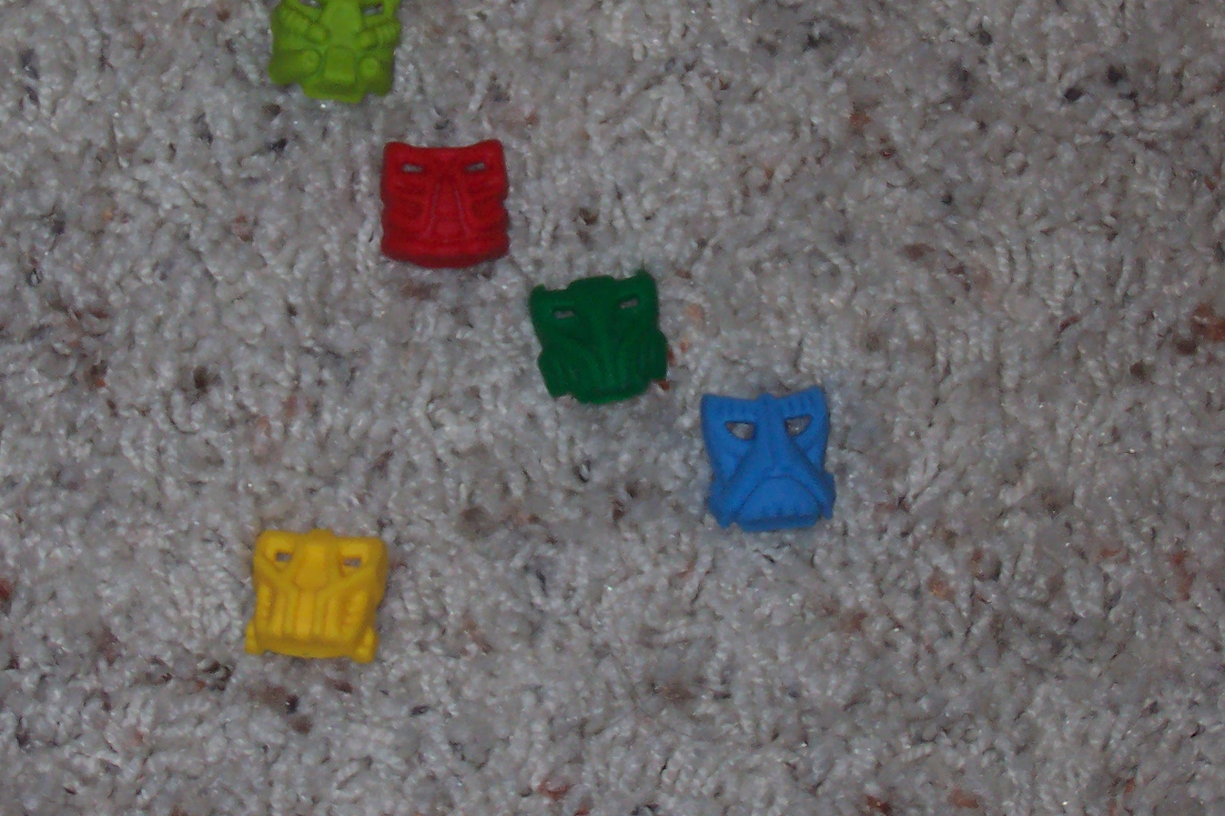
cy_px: 32
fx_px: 6090
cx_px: 568
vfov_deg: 7.6
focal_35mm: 179
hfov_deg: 11.5
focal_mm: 17.6
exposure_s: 1/90
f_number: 4.8
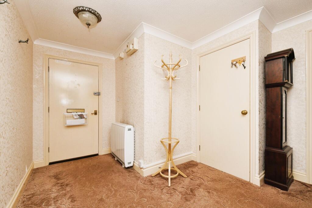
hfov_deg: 100.4
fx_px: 130
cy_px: 104
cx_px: 156
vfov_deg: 77.3
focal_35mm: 15
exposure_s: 1/60
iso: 800
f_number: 10
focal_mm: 15
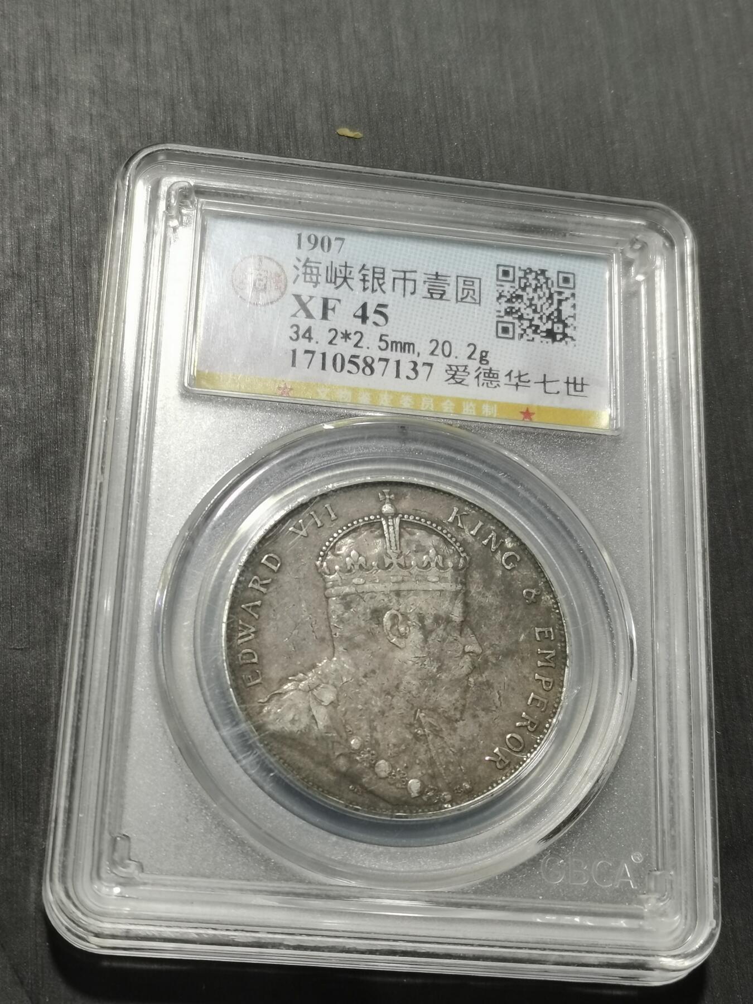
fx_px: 1798
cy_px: 502
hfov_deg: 23.7
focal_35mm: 62
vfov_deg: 31.2
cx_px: 376
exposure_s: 1/60
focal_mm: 5.58
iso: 80
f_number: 1.8
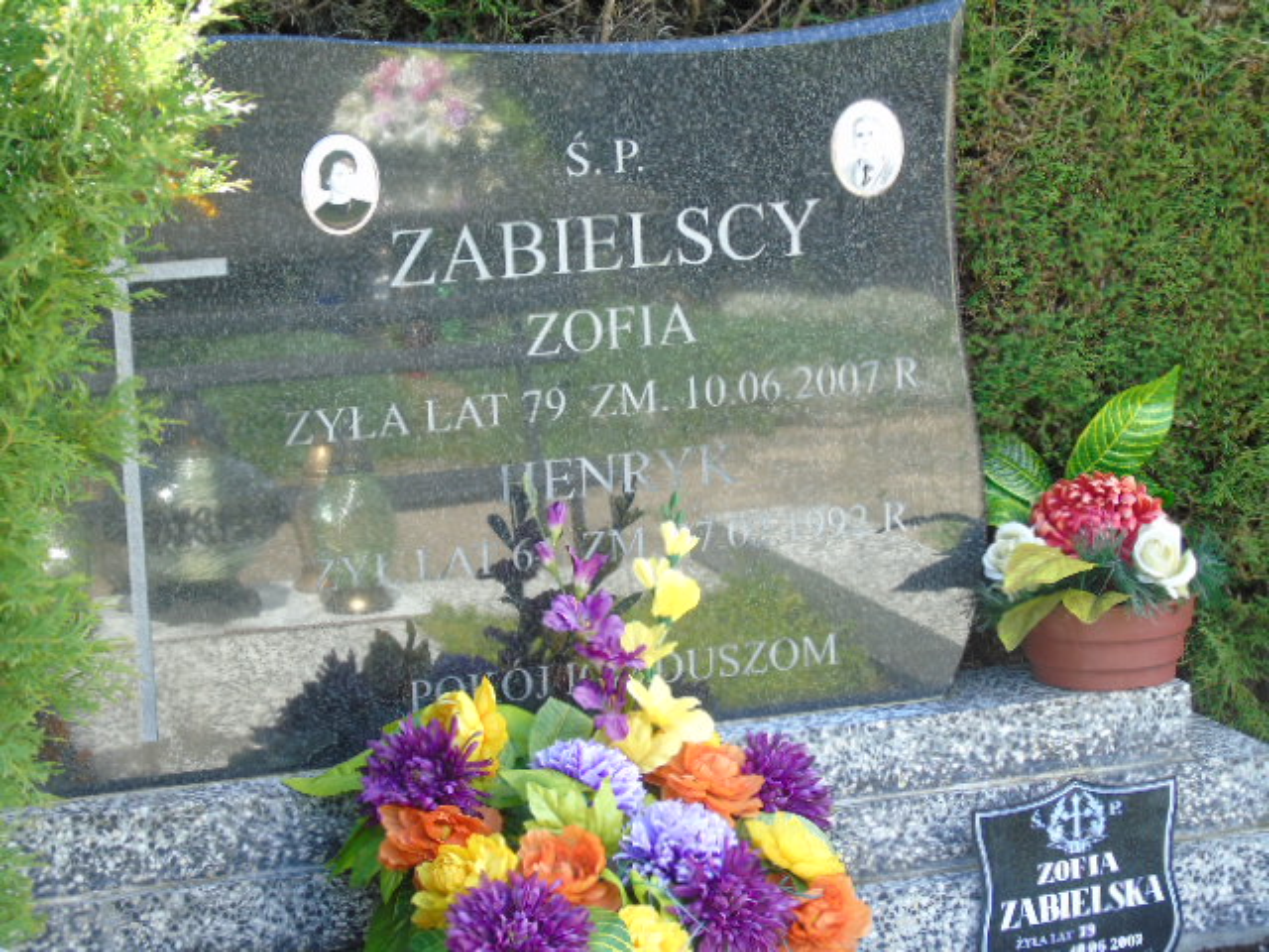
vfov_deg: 15.7
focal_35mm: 94
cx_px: 634
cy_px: 476
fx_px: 3446
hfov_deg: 20.9
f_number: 4.3
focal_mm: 17
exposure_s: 1/40
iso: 80
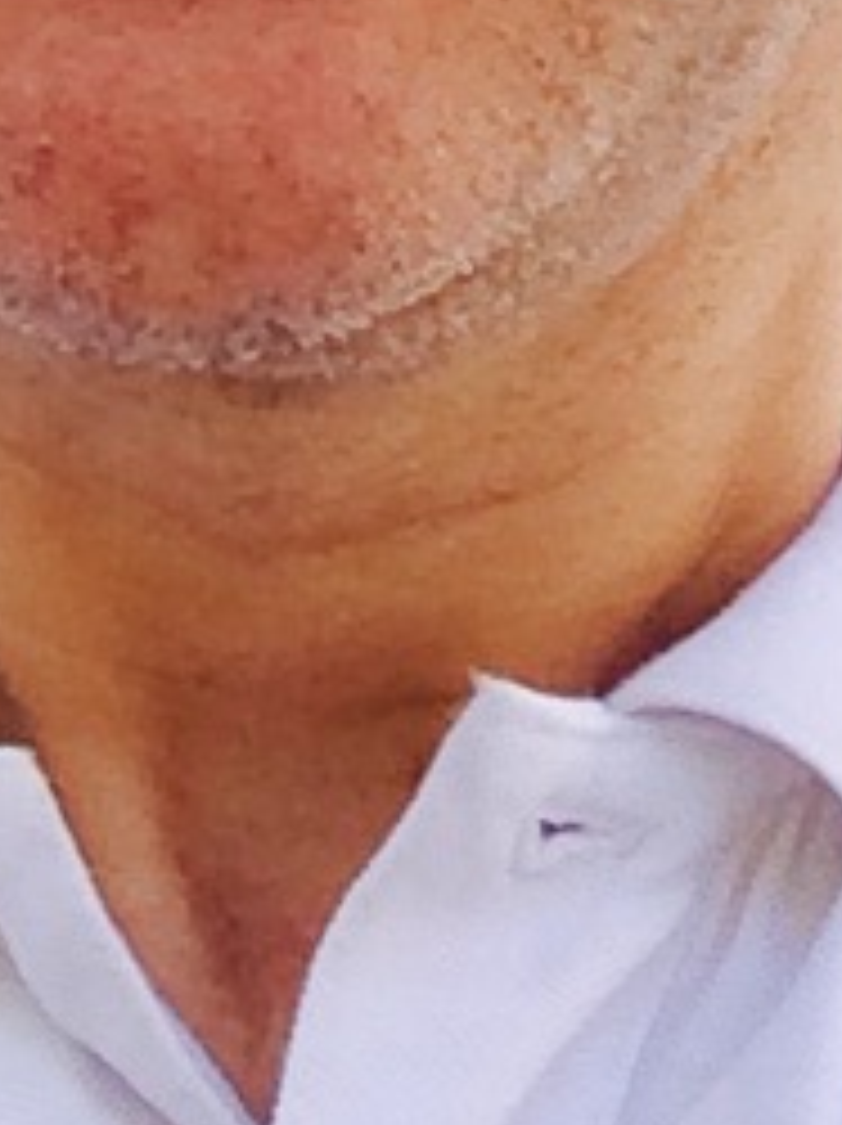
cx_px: 36
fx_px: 5166
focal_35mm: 159
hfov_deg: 9.3
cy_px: -1584
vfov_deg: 10.6
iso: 50
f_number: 2.4
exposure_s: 1/386
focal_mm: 2.15
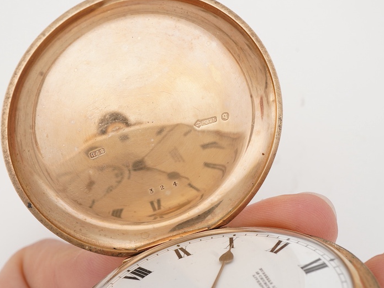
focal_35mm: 56
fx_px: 622
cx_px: 164
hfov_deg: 34.3
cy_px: 126
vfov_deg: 26.1
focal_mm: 30
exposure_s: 1/125
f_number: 22
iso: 250
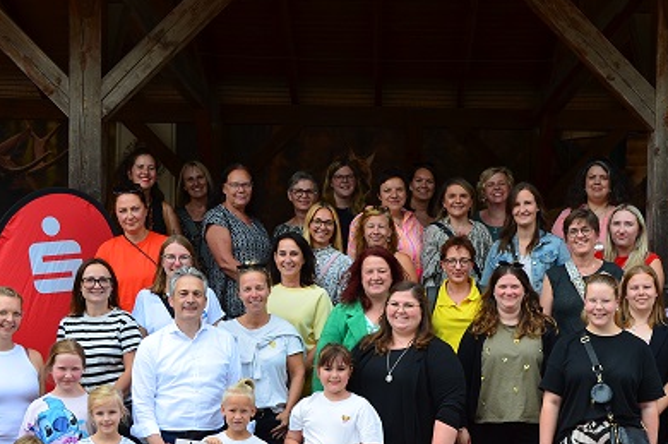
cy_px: 338
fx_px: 1316
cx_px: 361
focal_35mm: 71
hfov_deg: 28.5
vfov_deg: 19.0
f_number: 10
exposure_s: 1/80
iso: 200
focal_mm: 30
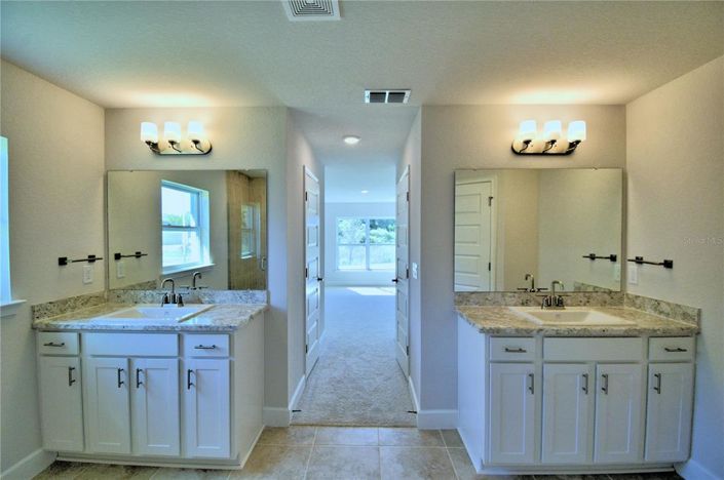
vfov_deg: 77.2
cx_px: 362
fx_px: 301
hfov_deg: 100.5
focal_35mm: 15
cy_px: 240
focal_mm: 10
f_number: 4.5
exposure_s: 1/200
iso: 200
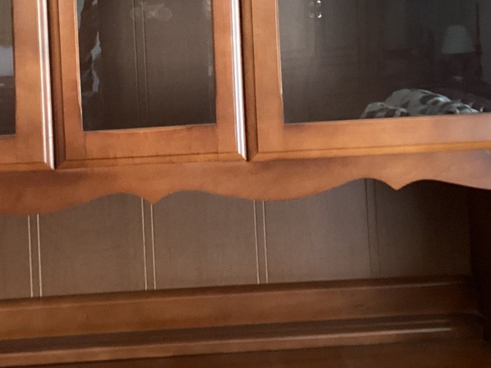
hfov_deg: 27.2
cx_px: 160
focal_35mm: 71
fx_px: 1007
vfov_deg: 20.0
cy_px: -9
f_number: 2.4
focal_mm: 3.3
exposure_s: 1/40
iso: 400
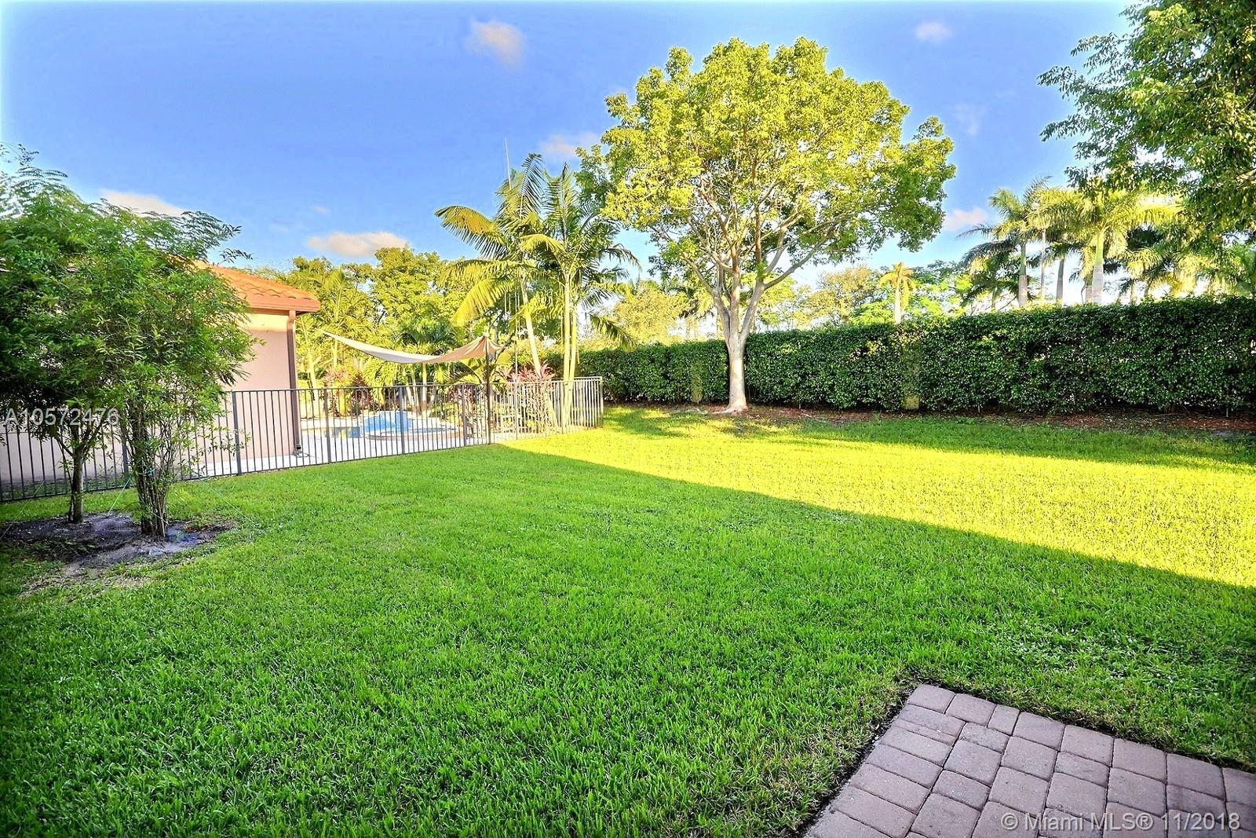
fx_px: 602
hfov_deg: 92.4
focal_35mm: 17
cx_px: 628
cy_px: 419
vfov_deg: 69.7
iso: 400
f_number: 9
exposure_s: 1/2
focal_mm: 11.5
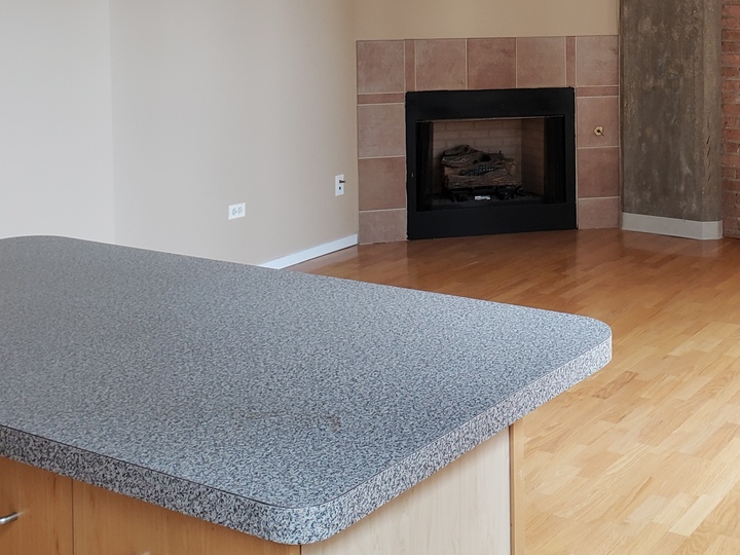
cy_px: 59
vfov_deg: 27.1
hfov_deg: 36.5
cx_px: 476
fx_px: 1112
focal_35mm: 52
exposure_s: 1/60
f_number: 2.4
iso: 100
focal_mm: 4.3
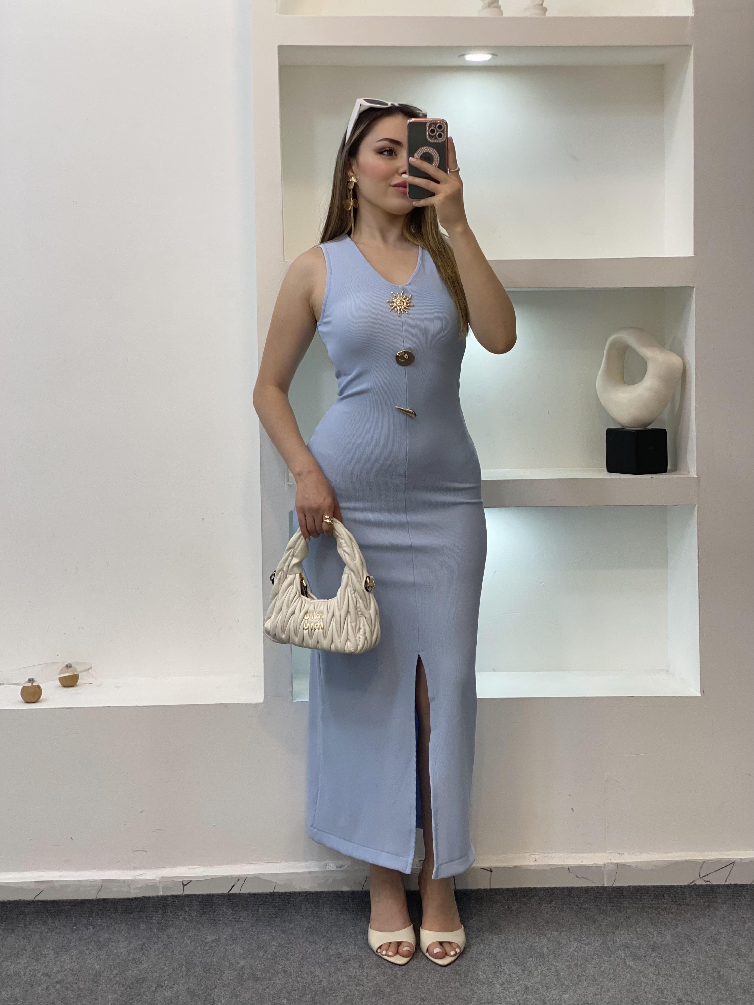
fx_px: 1510
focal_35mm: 52
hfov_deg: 28.0
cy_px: 502
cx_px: 377
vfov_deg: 36.8
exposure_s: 1/100
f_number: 2
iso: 64
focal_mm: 6
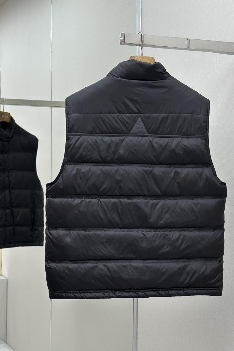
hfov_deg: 20.9
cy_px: 219
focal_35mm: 65
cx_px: 128
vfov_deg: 30.8
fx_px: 634
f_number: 1.78
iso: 80
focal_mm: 6.86
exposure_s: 1/208
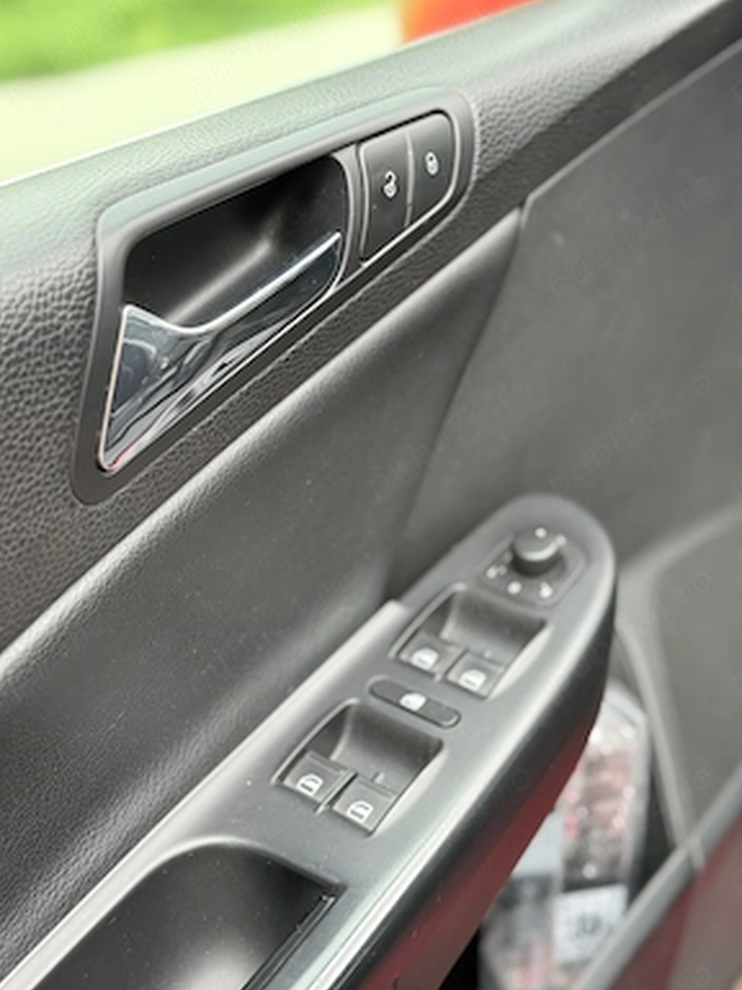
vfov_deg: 38.2
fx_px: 1429
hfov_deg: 29.1
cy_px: 477
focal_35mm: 50
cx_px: 358
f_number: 1.78
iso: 160
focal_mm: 6.76
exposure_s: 1/236
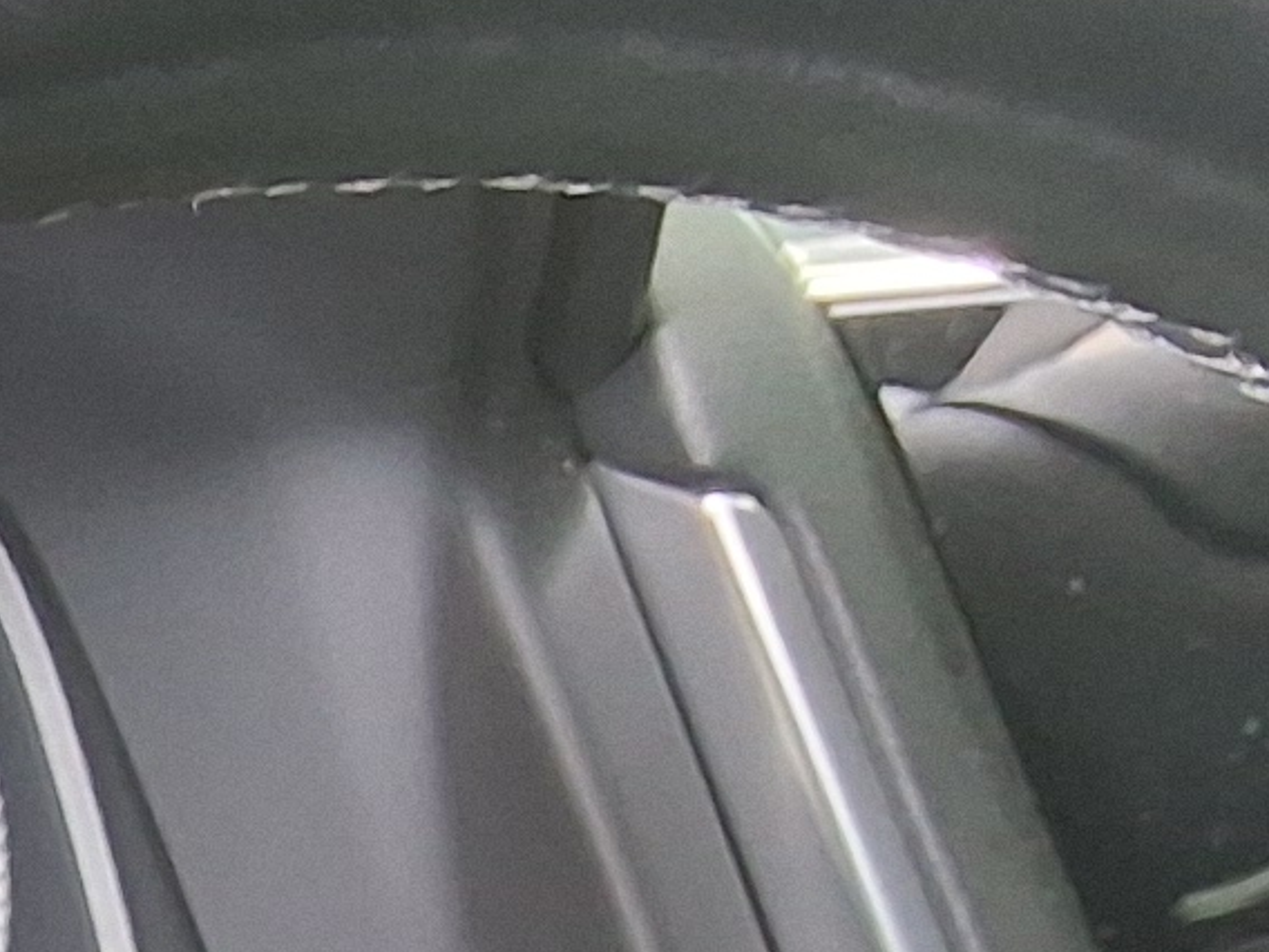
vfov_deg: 8.1
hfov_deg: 11.2
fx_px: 5902
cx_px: -1233
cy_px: 2668
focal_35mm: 161
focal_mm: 2.91
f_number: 1.9
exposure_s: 1/30
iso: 160
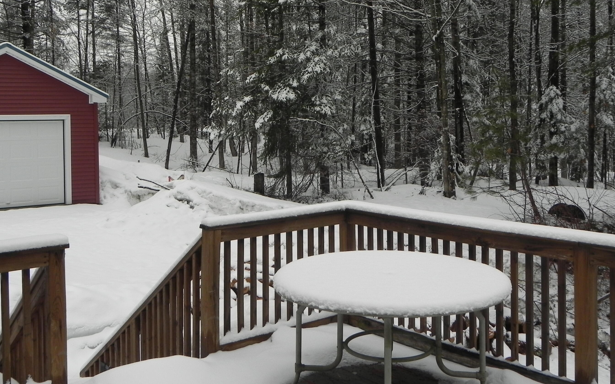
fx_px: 654
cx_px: 274
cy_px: 130
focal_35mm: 39
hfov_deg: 50.3
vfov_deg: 32.5
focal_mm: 5.9
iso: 160
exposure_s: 1/264
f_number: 5.6
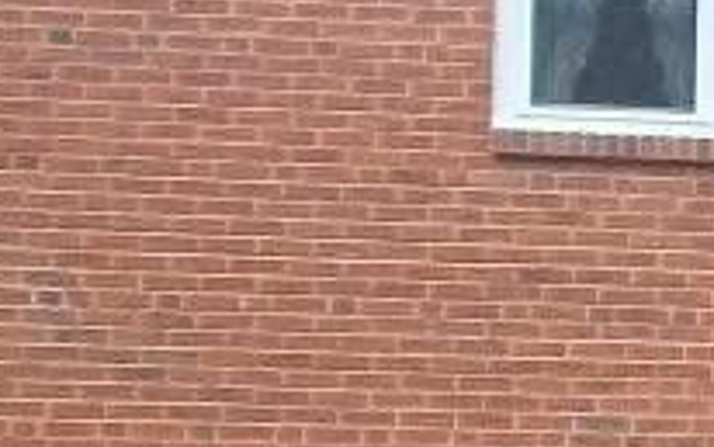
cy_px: 541
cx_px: 1639
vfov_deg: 6.2
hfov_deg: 9.1
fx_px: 4108
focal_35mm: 211
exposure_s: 1/160
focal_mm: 5.7
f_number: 2.9
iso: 80
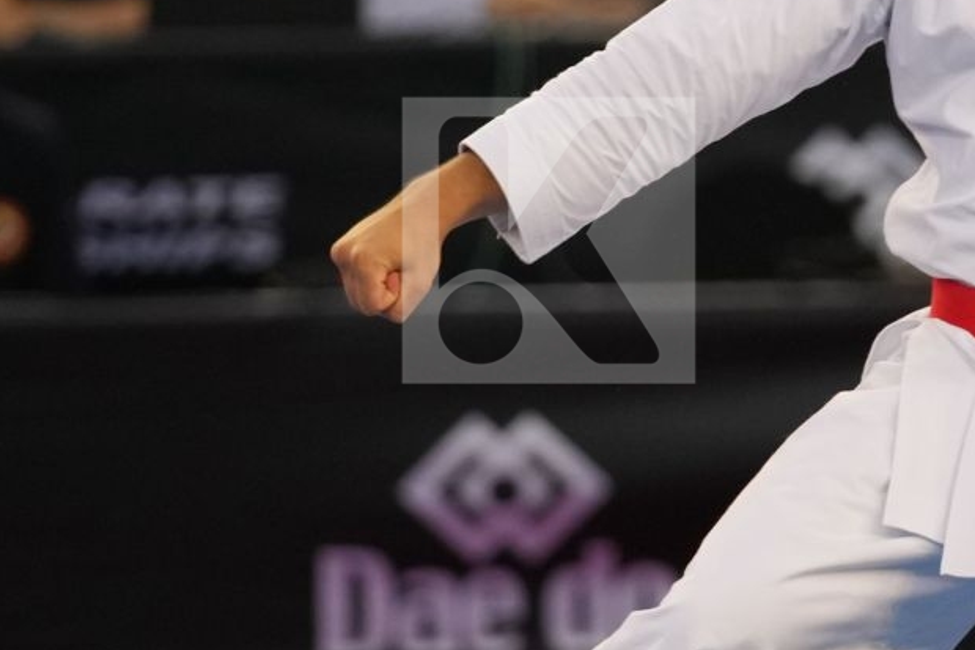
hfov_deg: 2.5
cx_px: 1082
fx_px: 22472
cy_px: 241
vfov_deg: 1.7
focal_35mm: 830
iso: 1000
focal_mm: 191
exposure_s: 1/500
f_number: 2.8
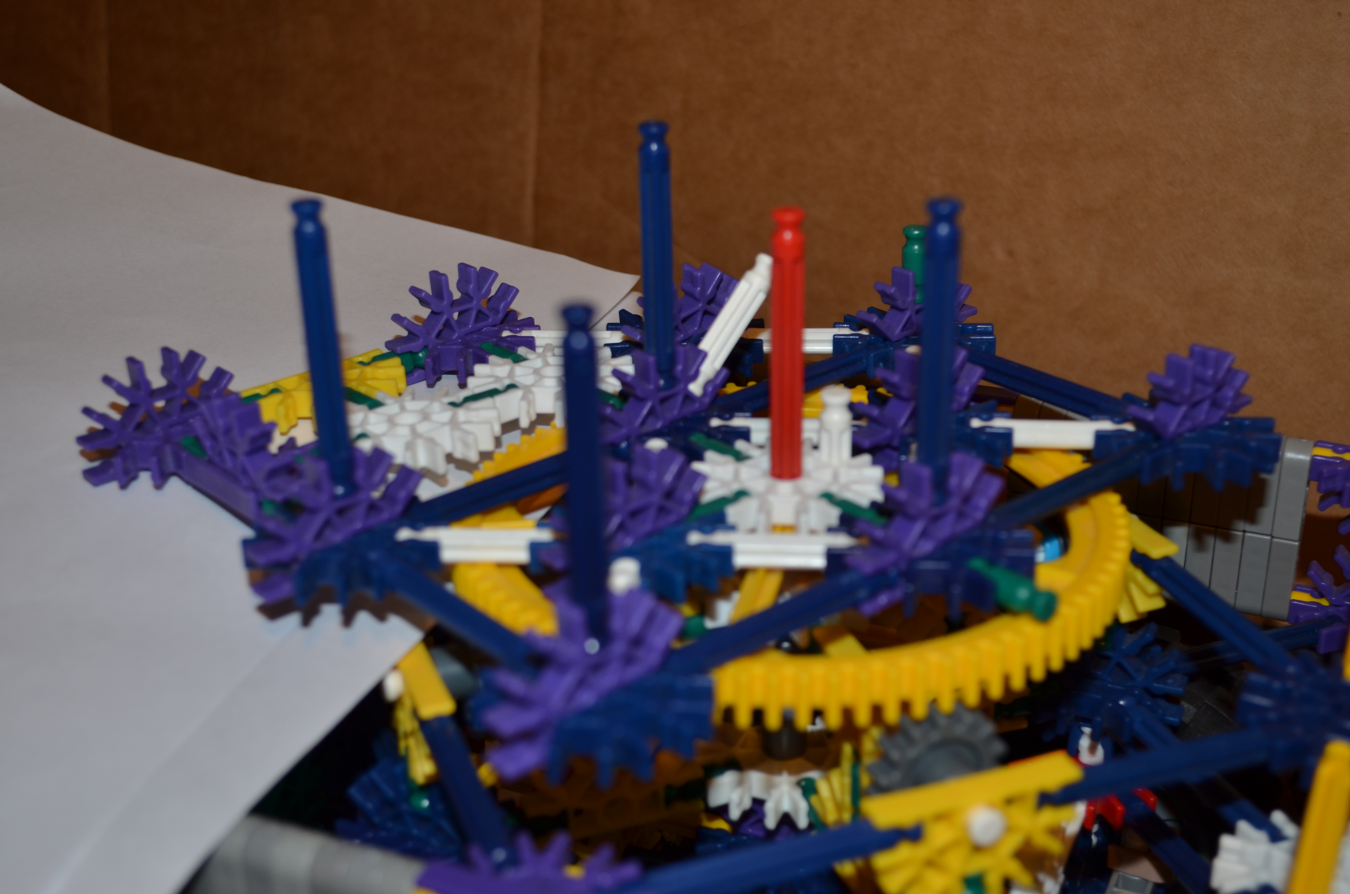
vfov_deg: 28.0
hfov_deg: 41.2
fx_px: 1796
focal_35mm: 48
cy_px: 447
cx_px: 675
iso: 200
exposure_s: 1/30
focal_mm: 32
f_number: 5.6
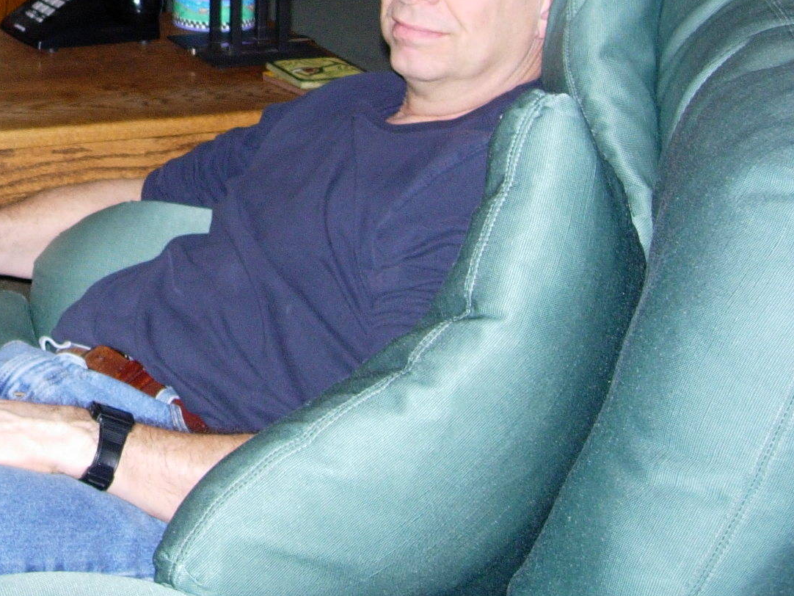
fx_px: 2088
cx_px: -63
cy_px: -51
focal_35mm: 91
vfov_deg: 15.8
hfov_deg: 20.6
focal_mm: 7.8
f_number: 2.8
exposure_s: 1/76.1
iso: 94
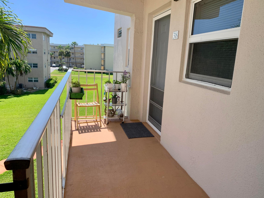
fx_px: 198
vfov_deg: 53.1
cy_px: 99
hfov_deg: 67.3
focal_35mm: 26
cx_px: 132
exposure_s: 1/1111
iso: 25
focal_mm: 4.25
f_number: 1.8
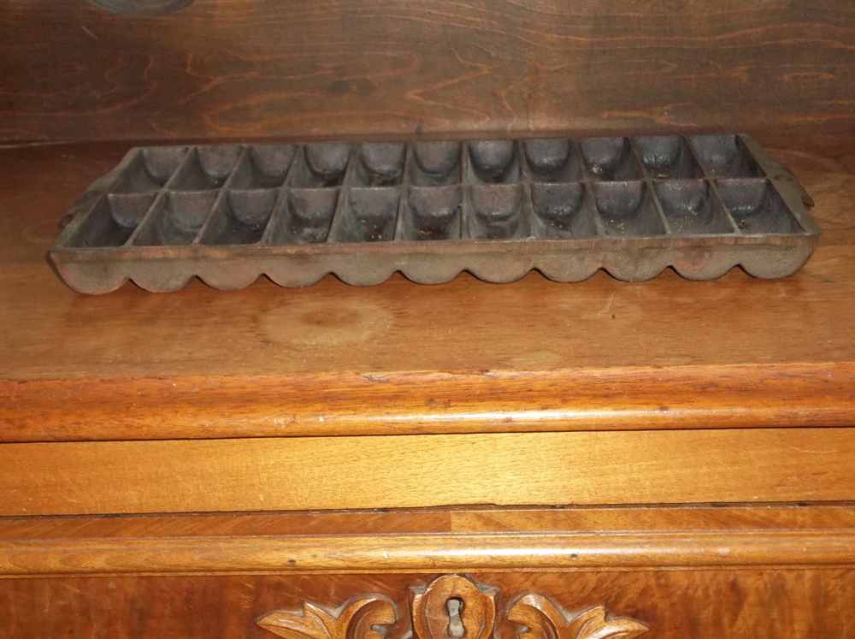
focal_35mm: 63
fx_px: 1554
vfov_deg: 23.2
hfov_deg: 30.8
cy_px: 320
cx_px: 428
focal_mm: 11.2
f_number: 5.6
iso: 320
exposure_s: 1/80
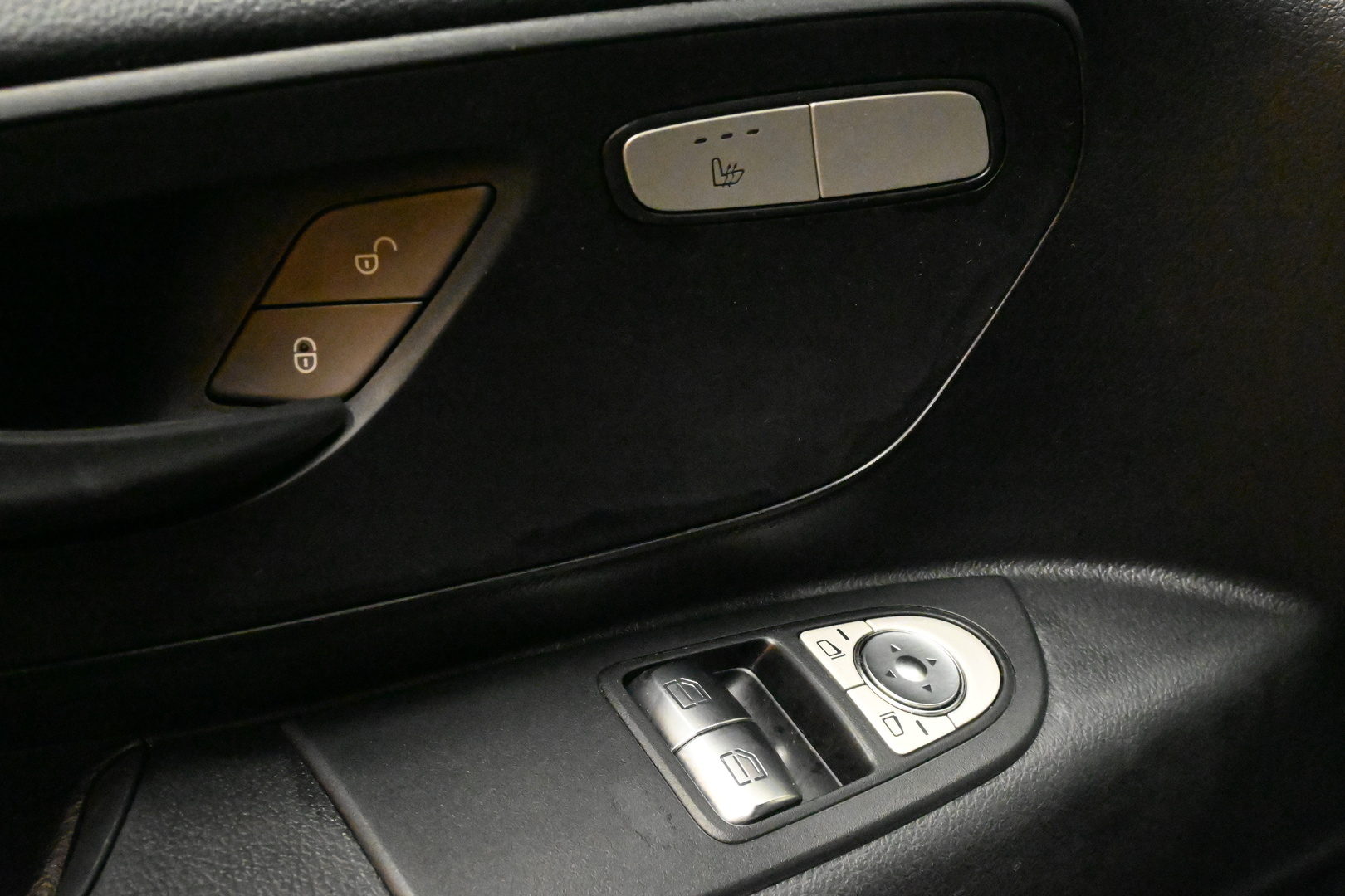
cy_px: 448
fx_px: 1849
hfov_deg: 40.0
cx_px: 672
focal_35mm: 50
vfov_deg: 27.3
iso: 22800
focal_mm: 33
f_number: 11
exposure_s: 1/50
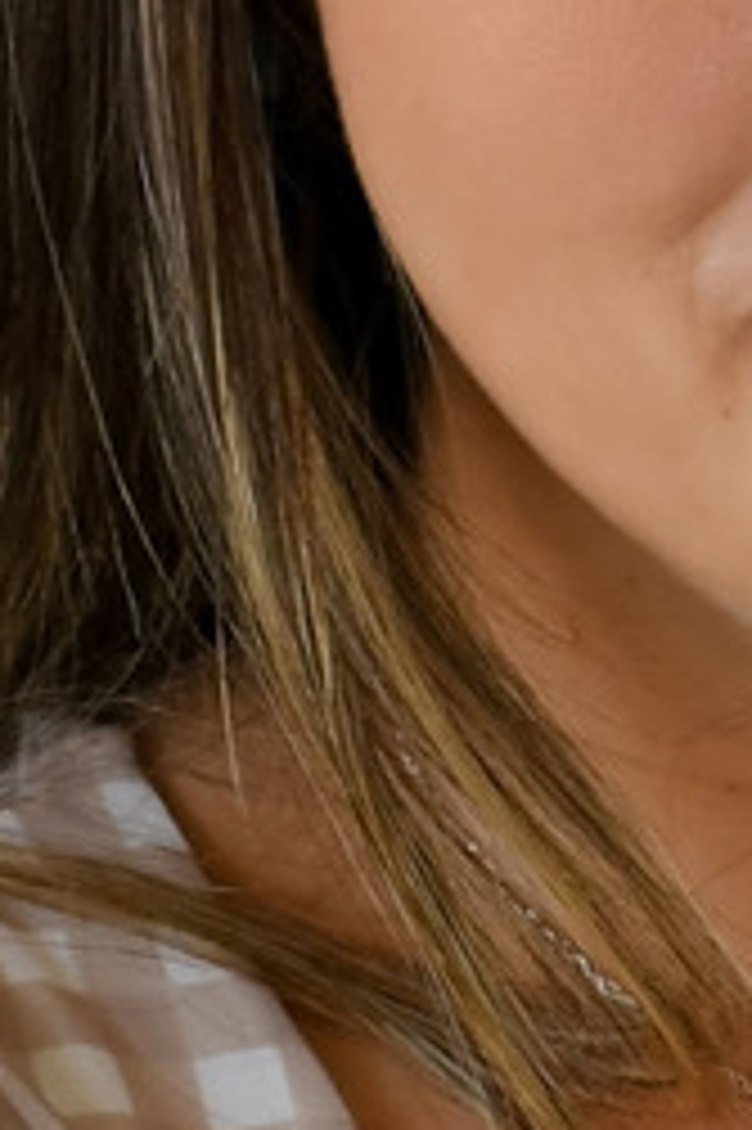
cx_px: 1306
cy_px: 1459
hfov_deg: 5.3
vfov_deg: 7.9
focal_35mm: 258
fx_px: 8095
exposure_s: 1/200
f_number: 4
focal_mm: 24
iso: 500
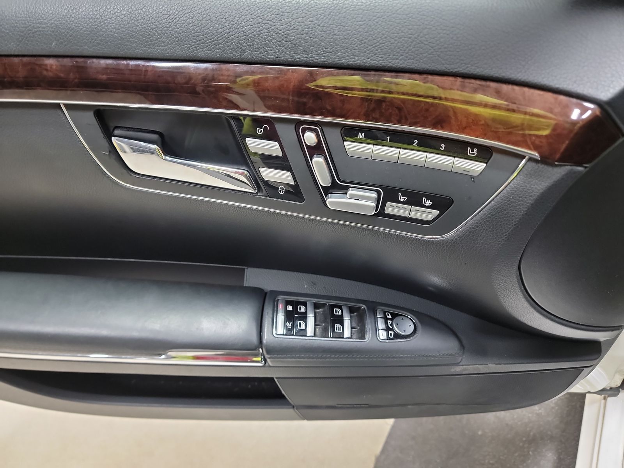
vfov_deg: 56.8
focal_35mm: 24
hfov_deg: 71.6
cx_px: 312
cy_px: 234
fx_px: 433
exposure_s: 1/24
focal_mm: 6.7
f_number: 1.8
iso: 807
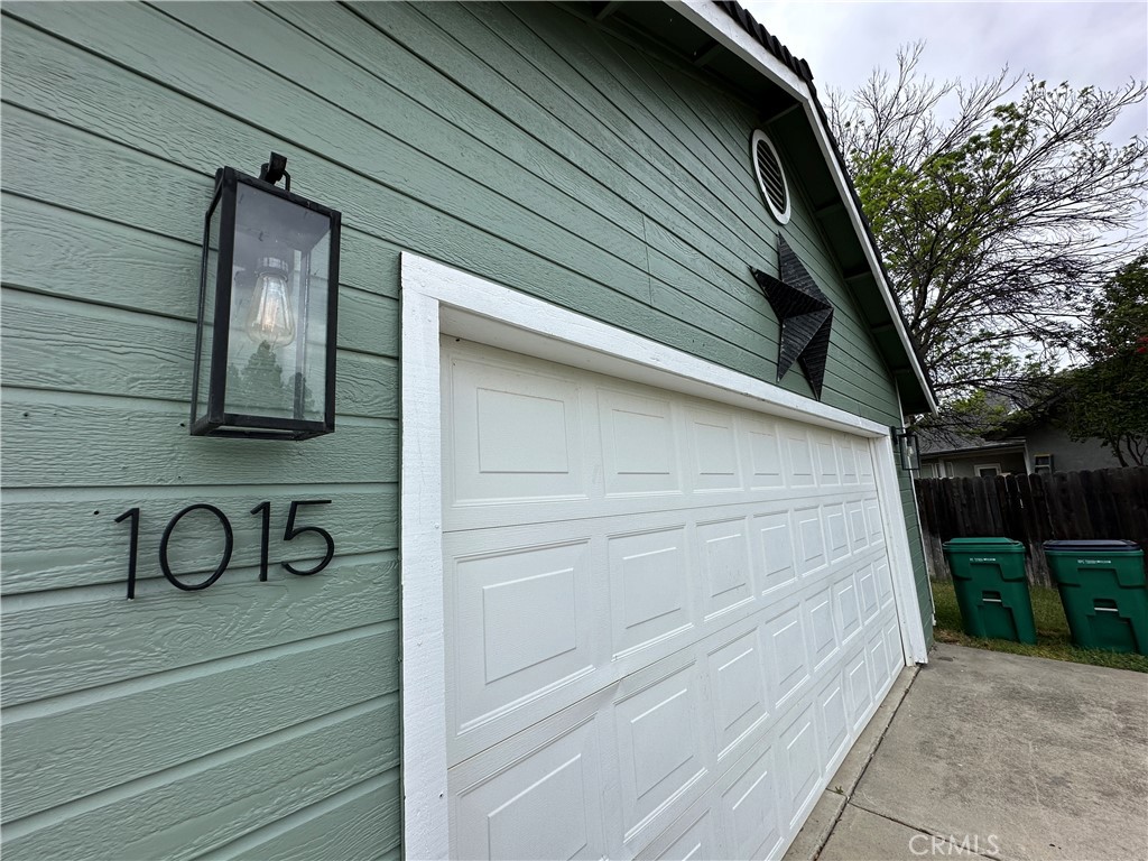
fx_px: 464
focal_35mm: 14
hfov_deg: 102.1
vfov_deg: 85.7
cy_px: 430
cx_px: 574
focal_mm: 2.22
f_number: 2.2
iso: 40
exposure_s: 1/619
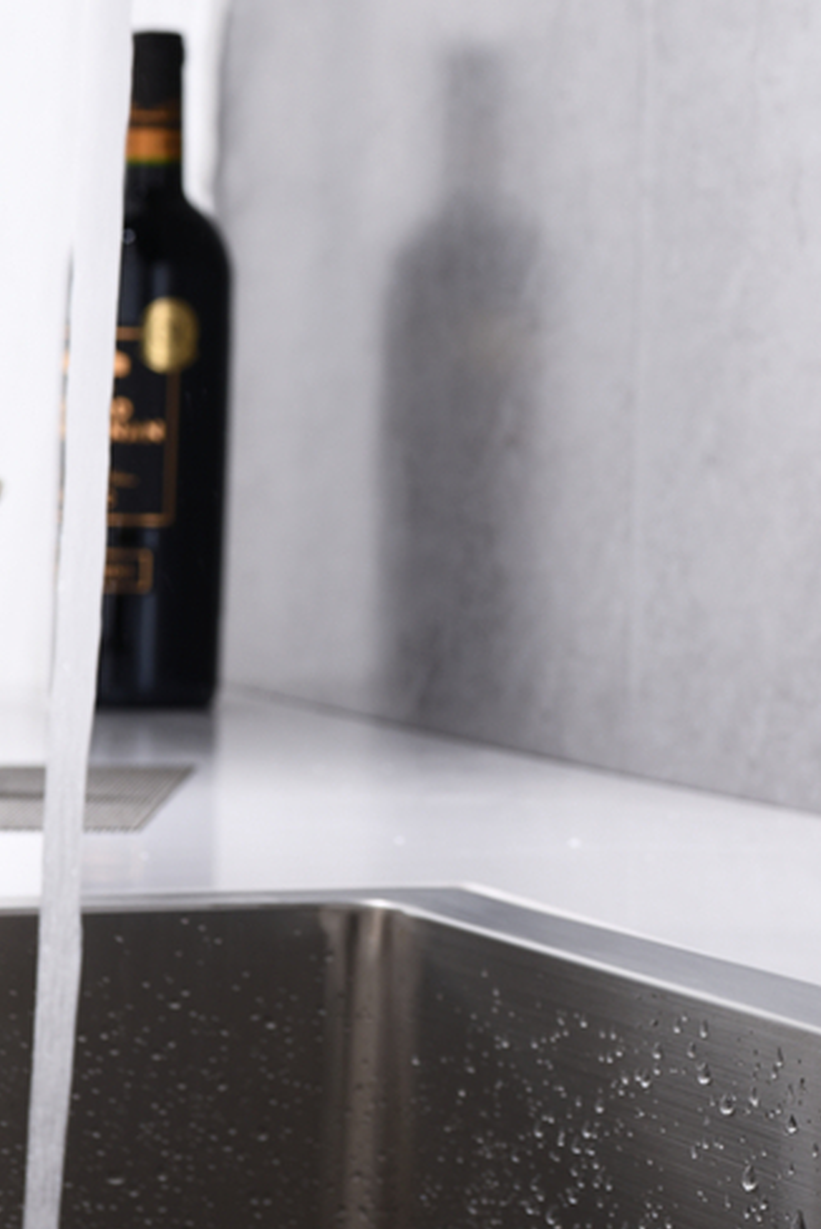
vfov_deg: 11.8
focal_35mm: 172
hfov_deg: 8.0
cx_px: 791
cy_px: 50
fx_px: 5875
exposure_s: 1/100
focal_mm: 70
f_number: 10
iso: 100
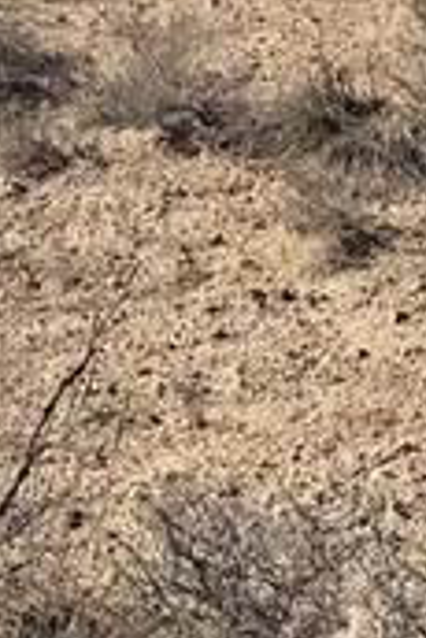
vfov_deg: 10.7
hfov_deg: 7.4
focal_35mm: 186
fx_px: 3295
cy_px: -304
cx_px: 282
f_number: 1.78
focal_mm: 6.76
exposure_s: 1/7353
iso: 80
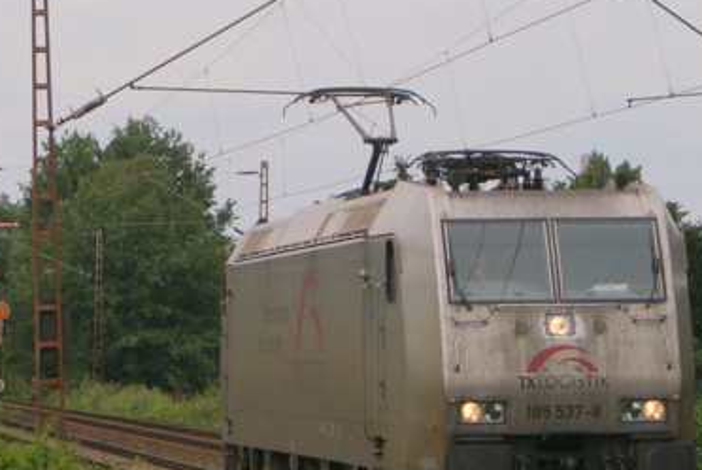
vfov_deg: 6.1
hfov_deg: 9.0
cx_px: 243
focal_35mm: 227
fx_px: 4439
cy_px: 211
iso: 200
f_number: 10
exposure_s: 1/1000
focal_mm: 55
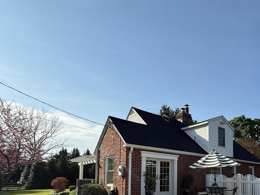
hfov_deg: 67.1
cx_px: 177
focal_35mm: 25
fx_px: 188
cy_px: 166
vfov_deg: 50.3
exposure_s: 1/2024
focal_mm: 2.22
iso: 64
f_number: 2.2
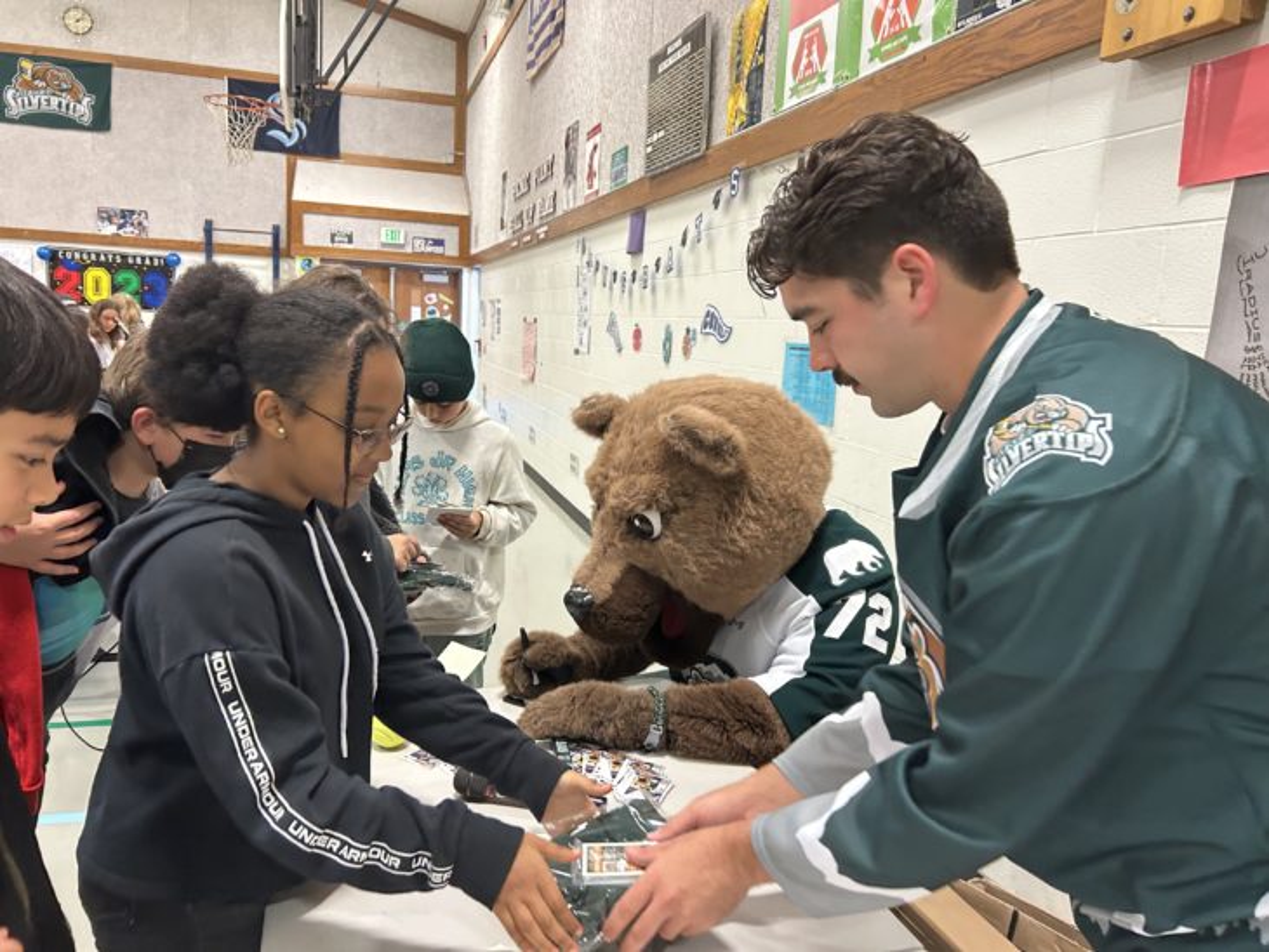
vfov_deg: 53.1
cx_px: 634
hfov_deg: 67.3
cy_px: 476
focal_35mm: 26
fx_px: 953
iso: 250
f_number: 1.5
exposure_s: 1/60
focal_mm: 5.7
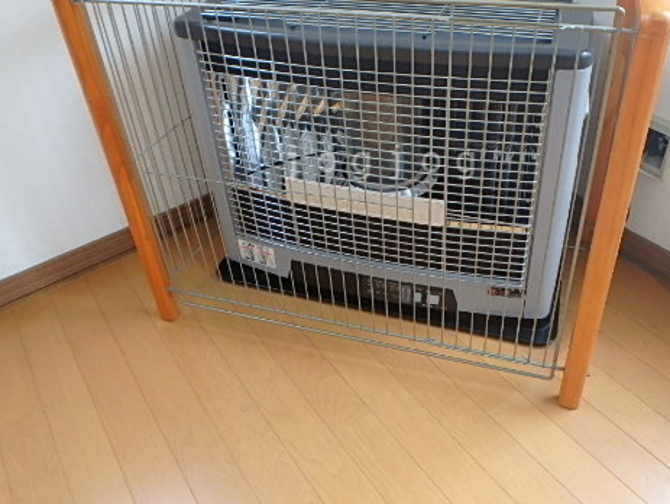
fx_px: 562
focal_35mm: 29
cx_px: 383
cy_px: 162
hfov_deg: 61.3
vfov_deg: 47.4
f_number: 3.5
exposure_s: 1/30
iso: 320
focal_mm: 3.7
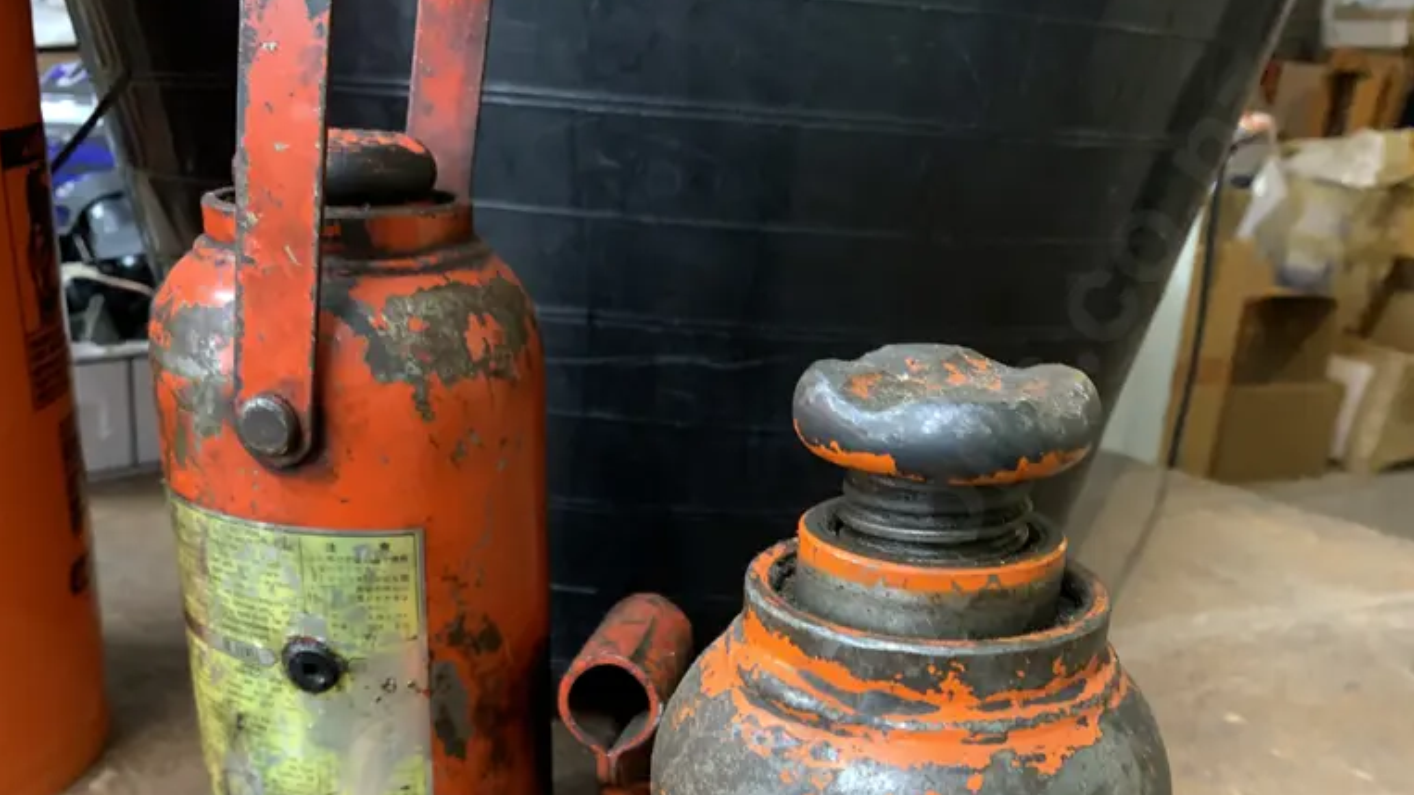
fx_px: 1425
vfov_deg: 28.8
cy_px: 834
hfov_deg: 52.8
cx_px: 704
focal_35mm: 38
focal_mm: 4.25
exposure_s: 1/33
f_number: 1.8
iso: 320
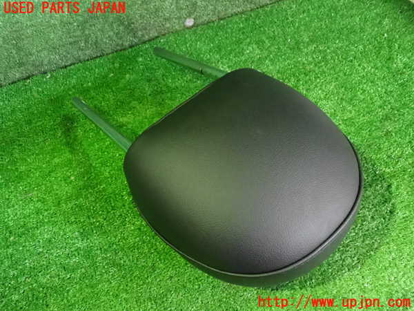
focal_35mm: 30
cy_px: 156
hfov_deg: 60.0
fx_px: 359
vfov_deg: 46.8
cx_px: 207
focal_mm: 5.4
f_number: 2.3
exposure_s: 1/50
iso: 2000
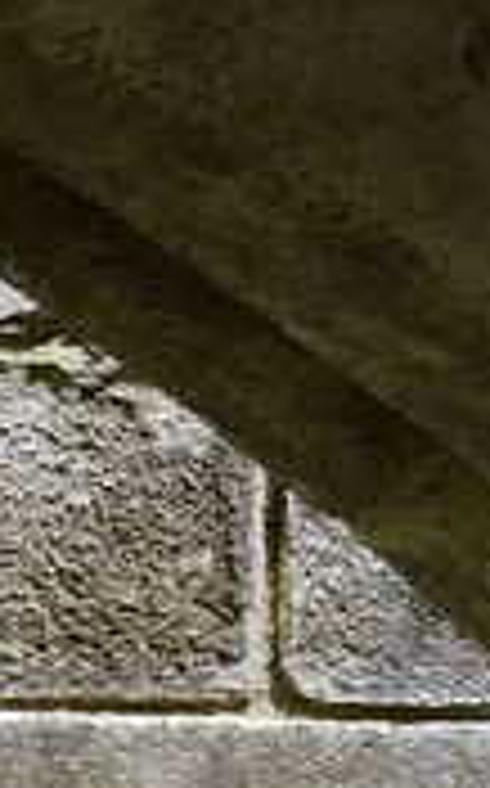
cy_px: 729
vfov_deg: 7.3
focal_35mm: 289
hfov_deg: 3.6
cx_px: -2859
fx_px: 6190
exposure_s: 1/60
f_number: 13
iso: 200
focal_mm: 31
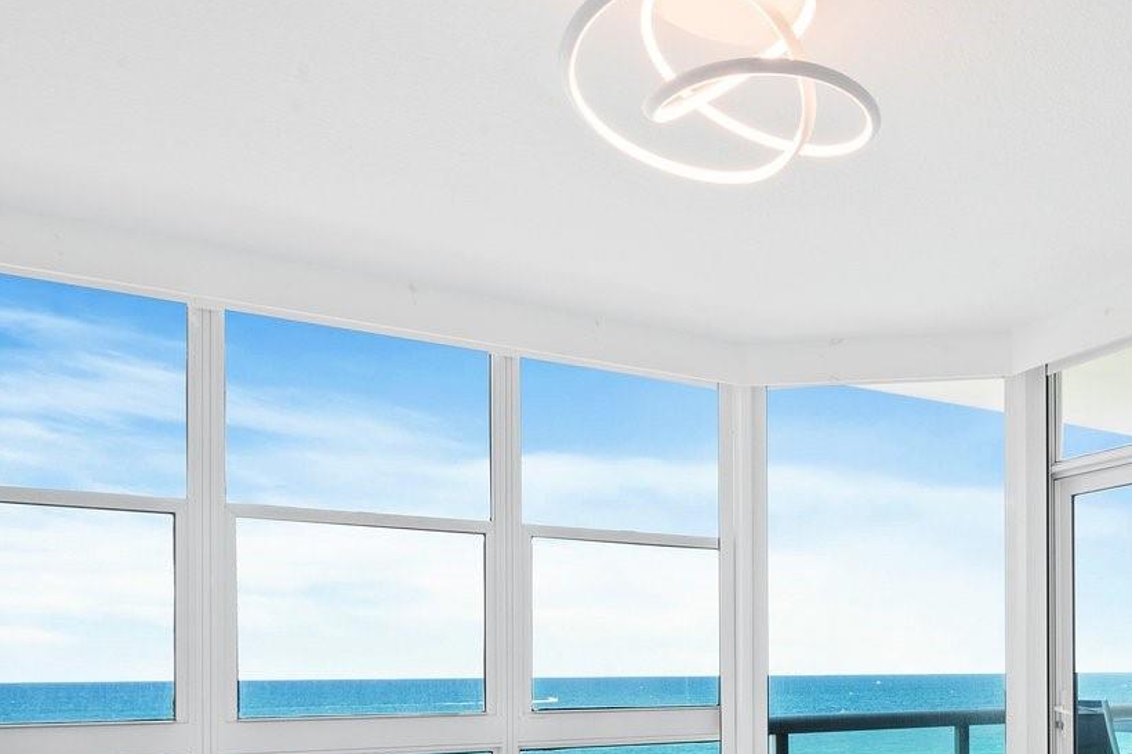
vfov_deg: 35.6
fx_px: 1100
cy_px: 675
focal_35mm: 35
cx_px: 1015
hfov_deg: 48.8
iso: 250
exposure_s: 1/13
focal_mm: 14
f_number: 8
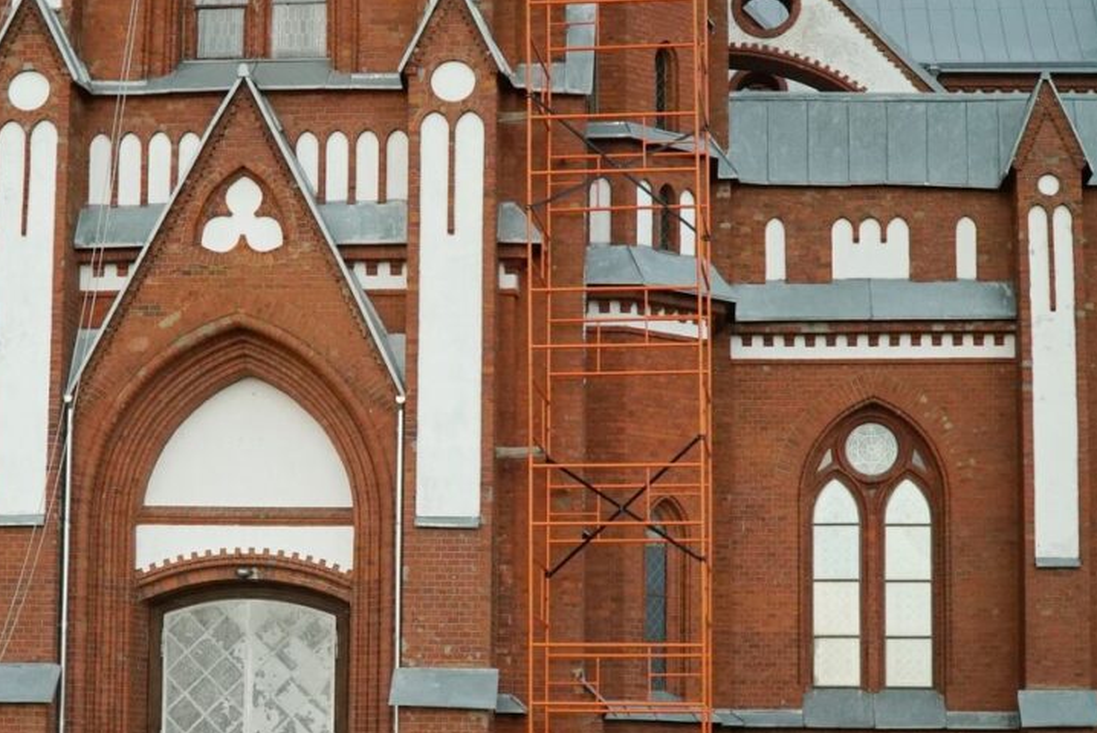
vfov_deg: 17.7
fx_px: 2348
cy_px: 458
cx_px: 325
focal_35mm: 77
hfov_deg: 26.1
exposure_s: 1/1000
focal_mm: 36
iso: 4000
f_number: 11
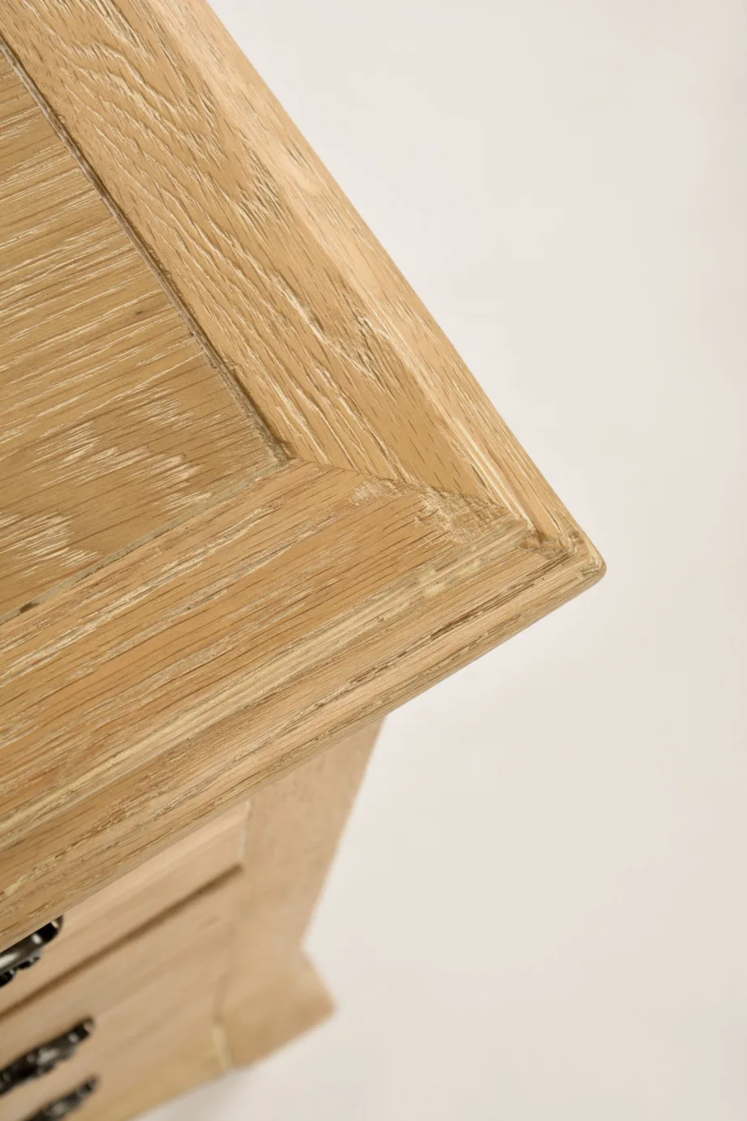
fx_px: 2241
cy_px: 560
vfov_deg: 28.1
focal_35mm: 72
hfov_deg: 18.9
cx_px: 374
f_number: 9.5
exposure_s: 1/90
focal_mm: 48
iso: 160
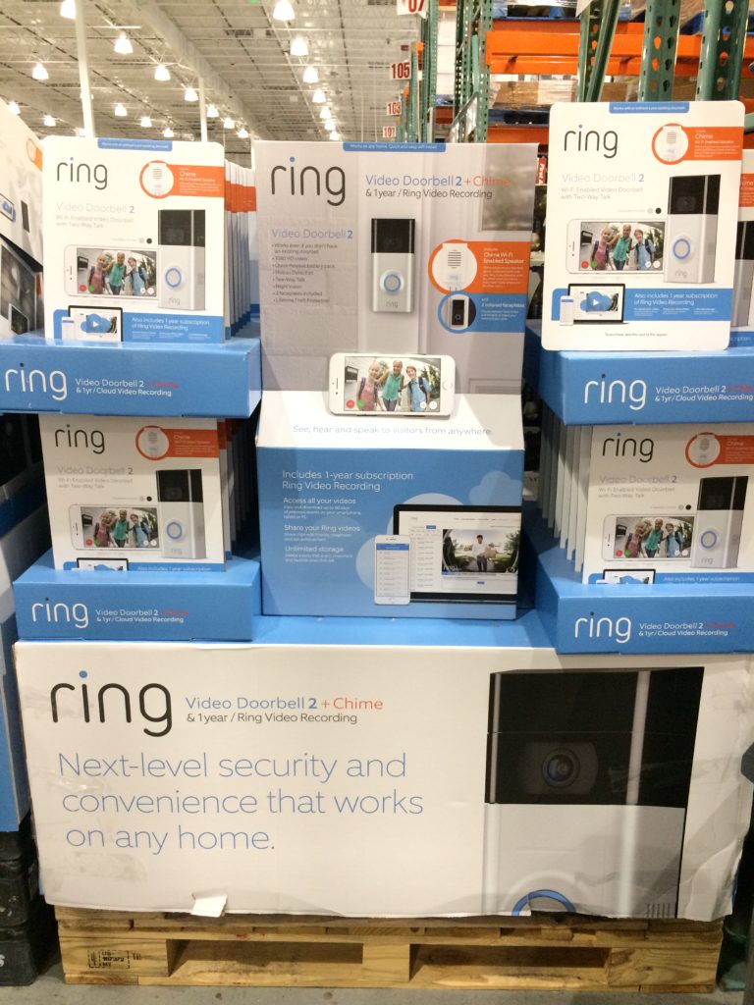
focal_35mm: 29
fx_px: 842
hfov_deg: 48.2
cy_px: 502
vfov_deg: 61.7
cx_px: 377
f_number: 2.2
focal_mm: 4.15
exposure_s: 1/33
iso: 80
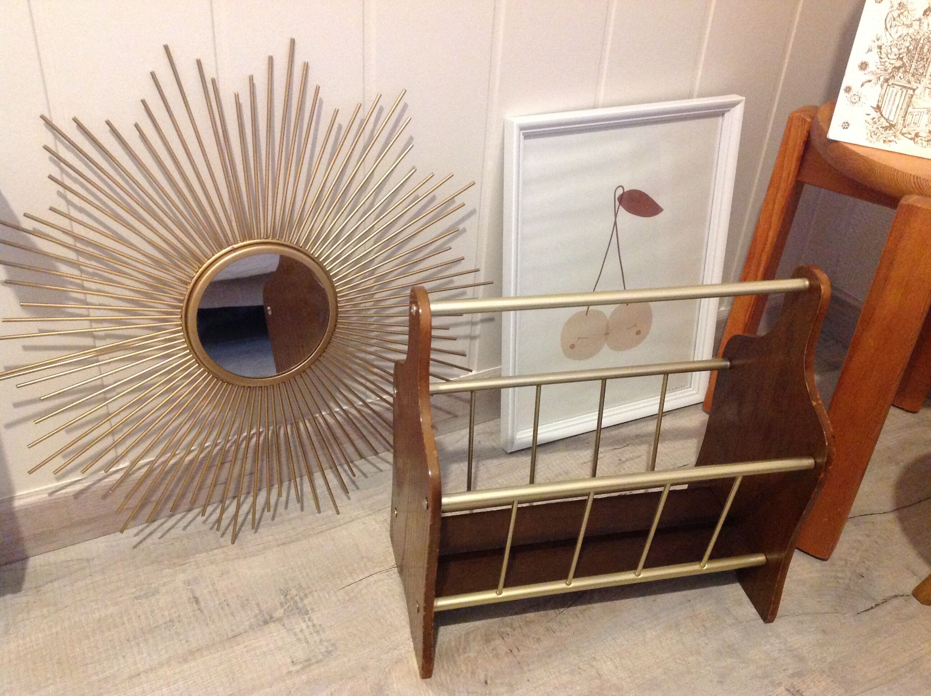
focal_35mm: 35
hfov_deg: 52.7
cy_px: 348
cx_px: 466
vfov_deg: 40.6
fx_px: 940
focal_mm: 4.28
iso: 400
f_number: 2.4
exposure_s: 1/15
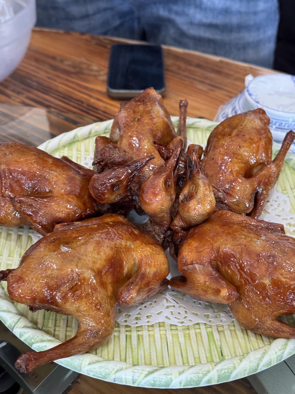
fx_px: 545
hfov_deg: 30.3
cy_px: 197
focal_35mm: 48
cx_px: 148
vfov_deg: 39.7
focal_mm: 6.76
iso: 160
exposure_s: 1/60
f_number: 1.78
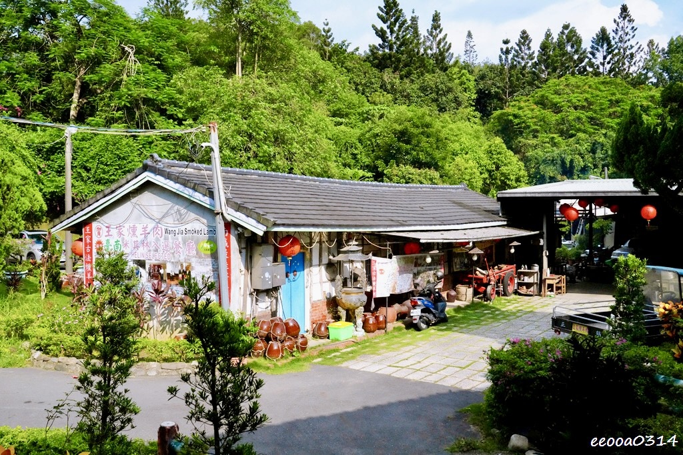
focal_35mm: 32
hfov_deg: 58.7
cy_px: 228
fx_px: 607
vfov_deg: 41.1
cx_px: 342
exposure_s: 1/5000
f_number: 13
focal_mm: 32
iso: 6400
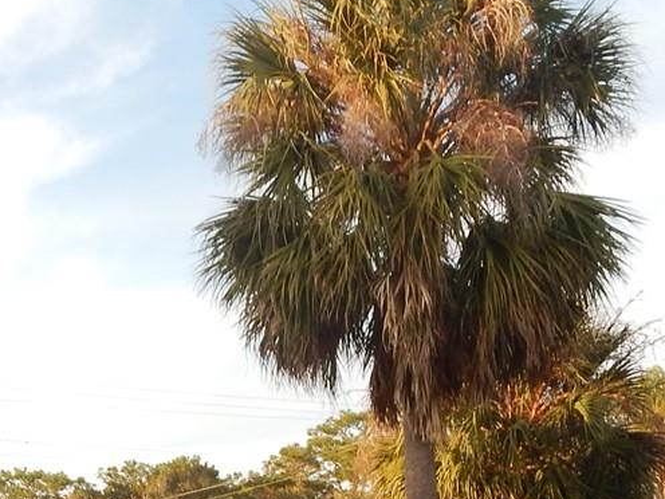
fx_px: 1364
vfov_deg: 19.6
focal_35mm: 71
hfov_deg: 27.1
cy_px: 592
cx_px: 193
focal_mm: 4
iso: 125
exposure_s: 1/320
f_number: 3
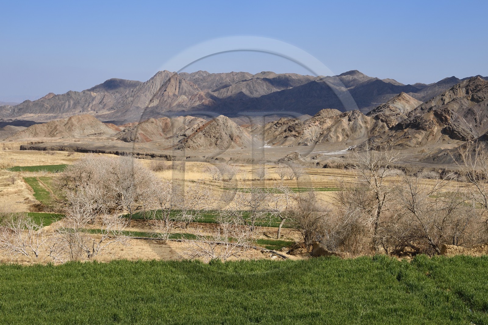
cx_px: 244
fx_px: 786
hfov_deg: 34.5
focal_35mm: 58
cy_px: 162
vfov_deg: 23.4
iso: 200
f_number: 13
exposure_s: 1/250
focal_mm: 58
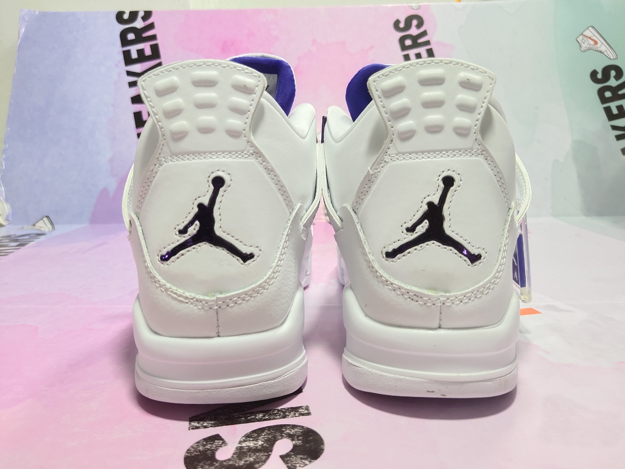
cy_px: 234
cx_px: 312
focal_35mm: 30
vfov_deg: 46.8
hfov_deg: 60.0
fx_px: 542
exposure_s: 1/1189
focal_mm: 4.35
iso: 50
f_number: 1.79
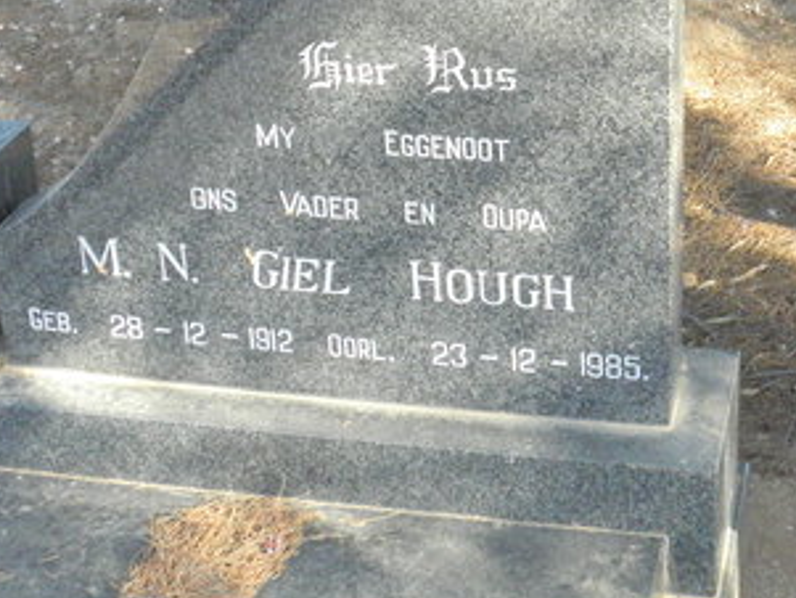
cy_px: -56
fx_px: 1587
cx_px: 677
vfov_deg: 20.4
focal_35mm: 69
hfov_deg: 27.4
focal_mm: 4.6
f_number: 6.3
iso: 200
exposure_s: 1/80
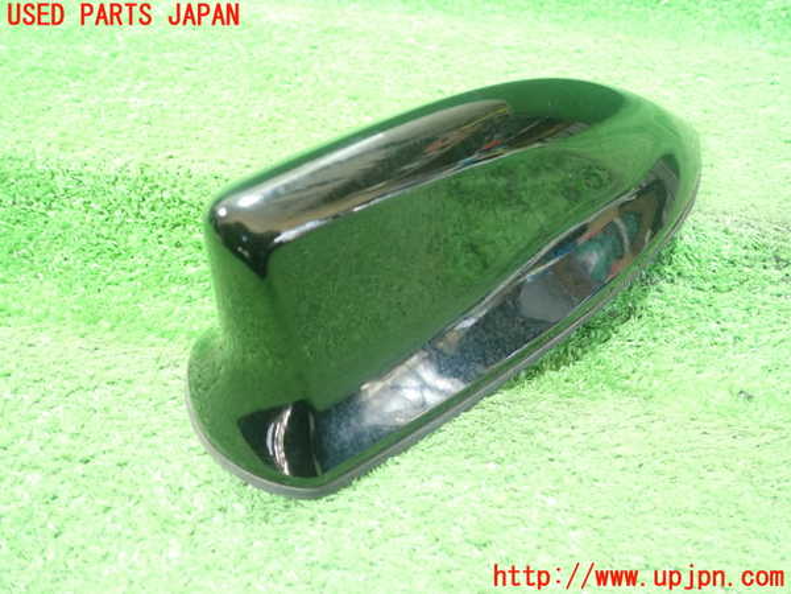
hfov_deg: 60.0
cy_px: 297
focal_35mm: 30
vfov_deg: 46.8
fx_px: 686
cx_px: 396
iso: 800
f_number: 2.3
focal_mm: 5.5
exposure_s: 1/50
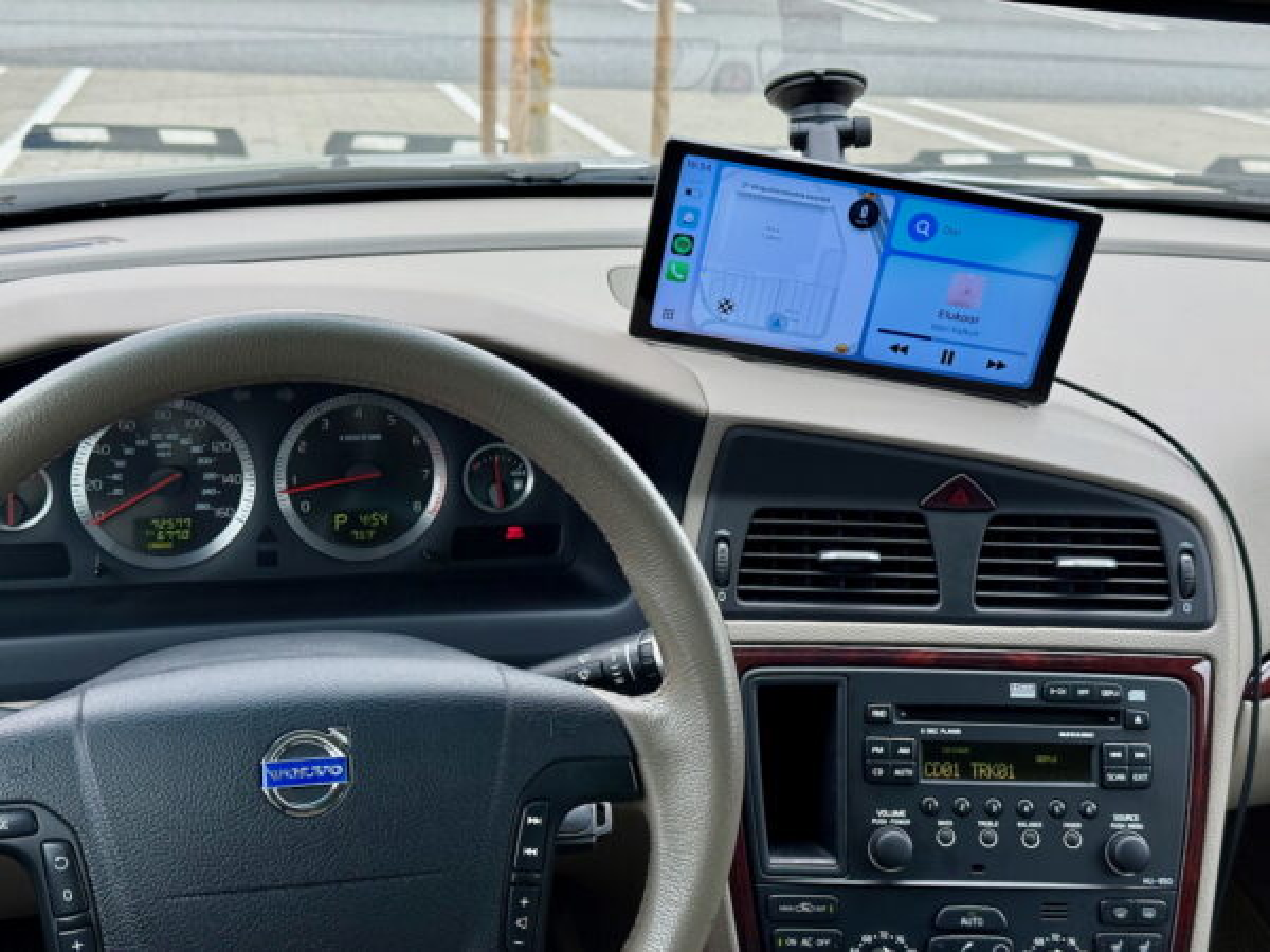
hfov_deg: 39.7
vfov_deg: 30.3
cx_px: 635
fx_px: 1761
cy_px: 476
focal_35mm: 48
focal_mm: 6.76
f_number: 1.78
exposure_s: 1/368
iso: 80
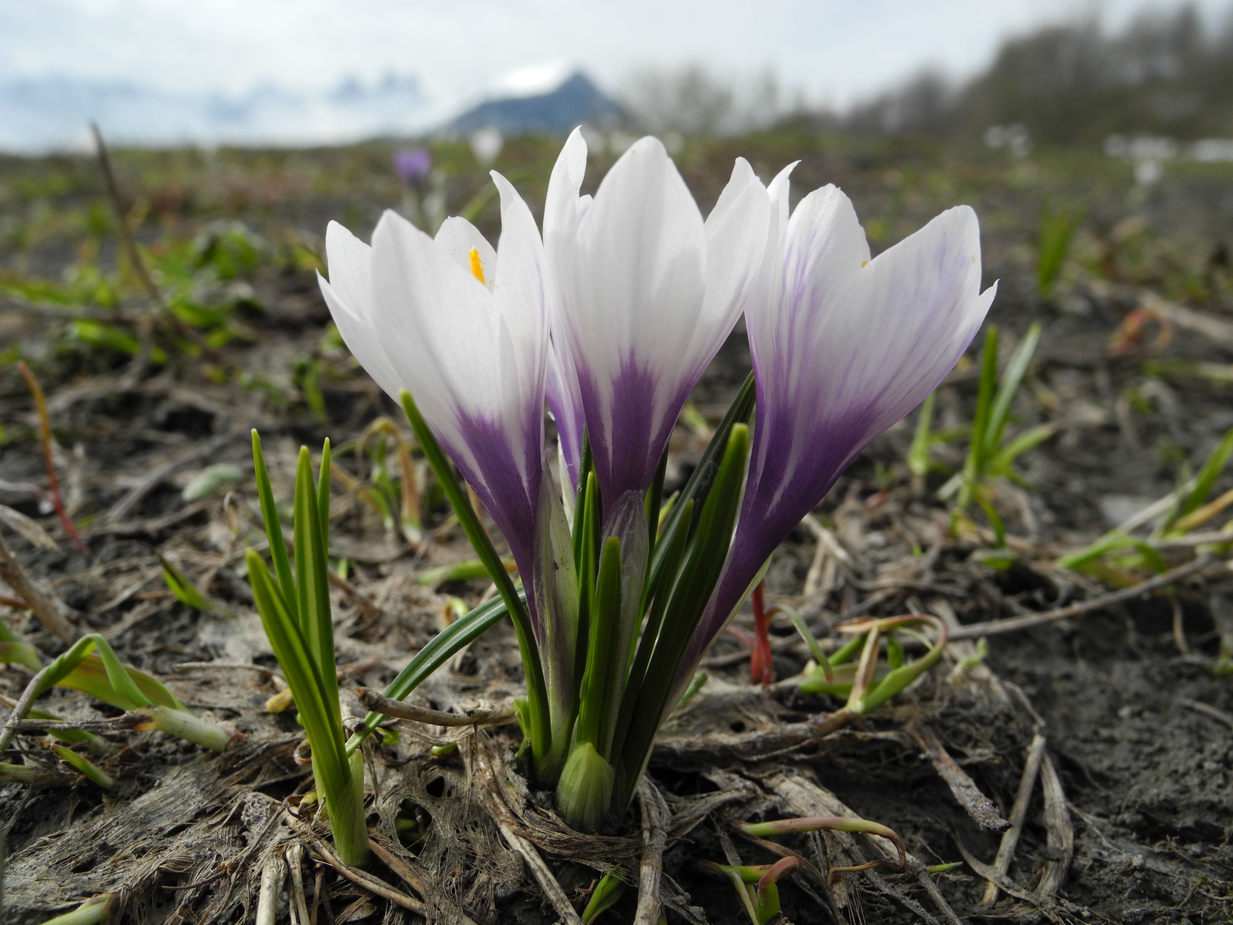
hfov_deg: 63.4
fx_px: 997
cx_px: 616
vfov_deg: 49.7
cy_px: 462
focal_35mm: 28
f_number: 4.5
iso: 100
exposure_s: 1/853
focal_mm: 6
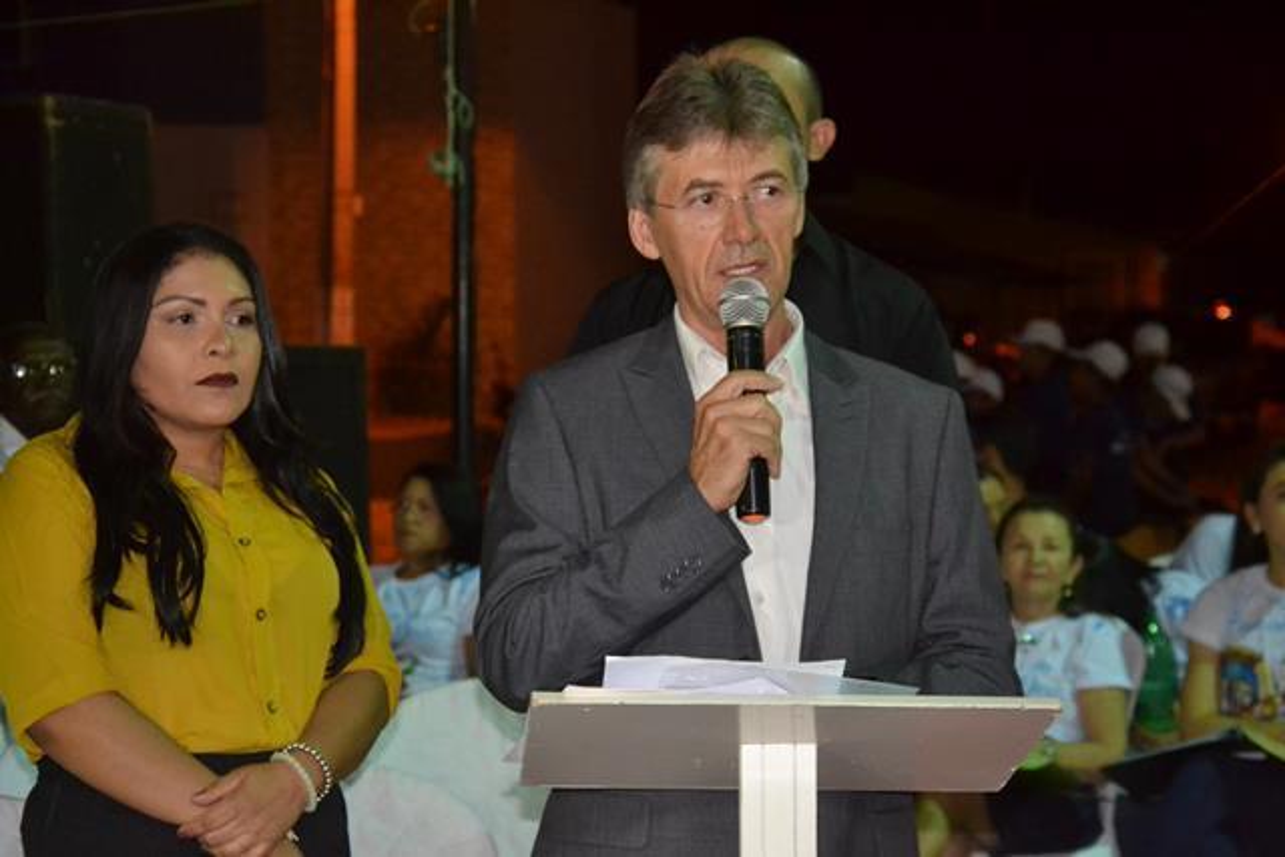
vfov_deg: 20.2
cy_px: 428
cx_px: 642
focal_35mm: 68
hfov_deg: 29.9
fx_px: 2410
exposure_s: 1/60
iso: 3200
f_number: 4.8
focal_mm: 45
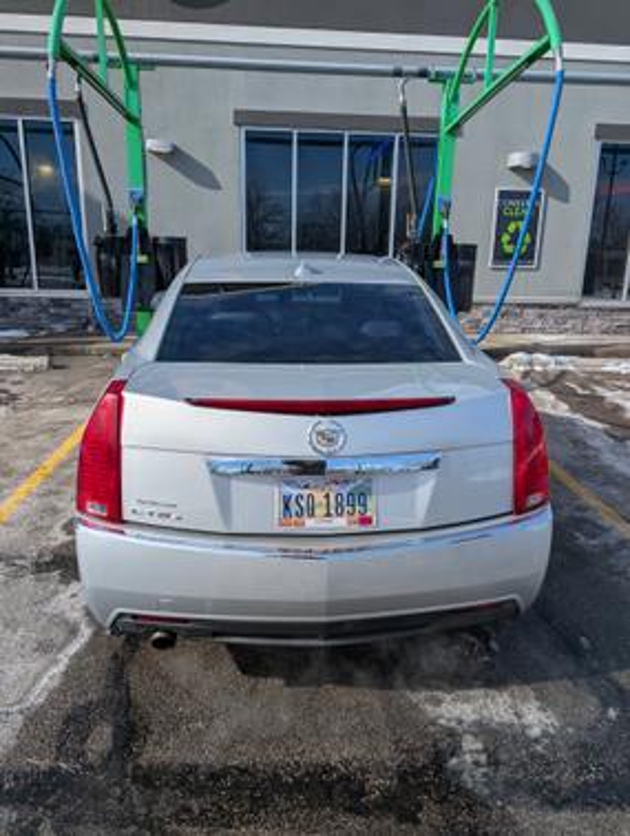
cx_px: 315
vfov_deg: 71.5
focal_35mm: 24
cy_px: 418
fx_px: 580
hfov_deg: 57.0
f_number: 1.68
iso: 24
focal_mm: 6.9
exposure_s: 1/20000
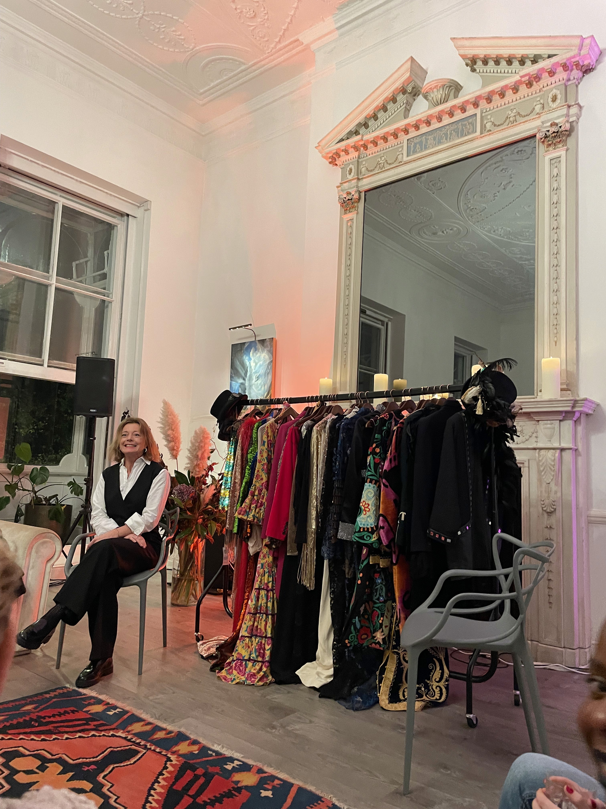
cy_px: 404
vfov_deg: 67.3
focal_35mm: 26
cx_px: 303
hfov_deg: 53.1
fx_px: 607
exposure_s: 1/50
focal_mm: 4.2
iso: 320
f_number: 1.6
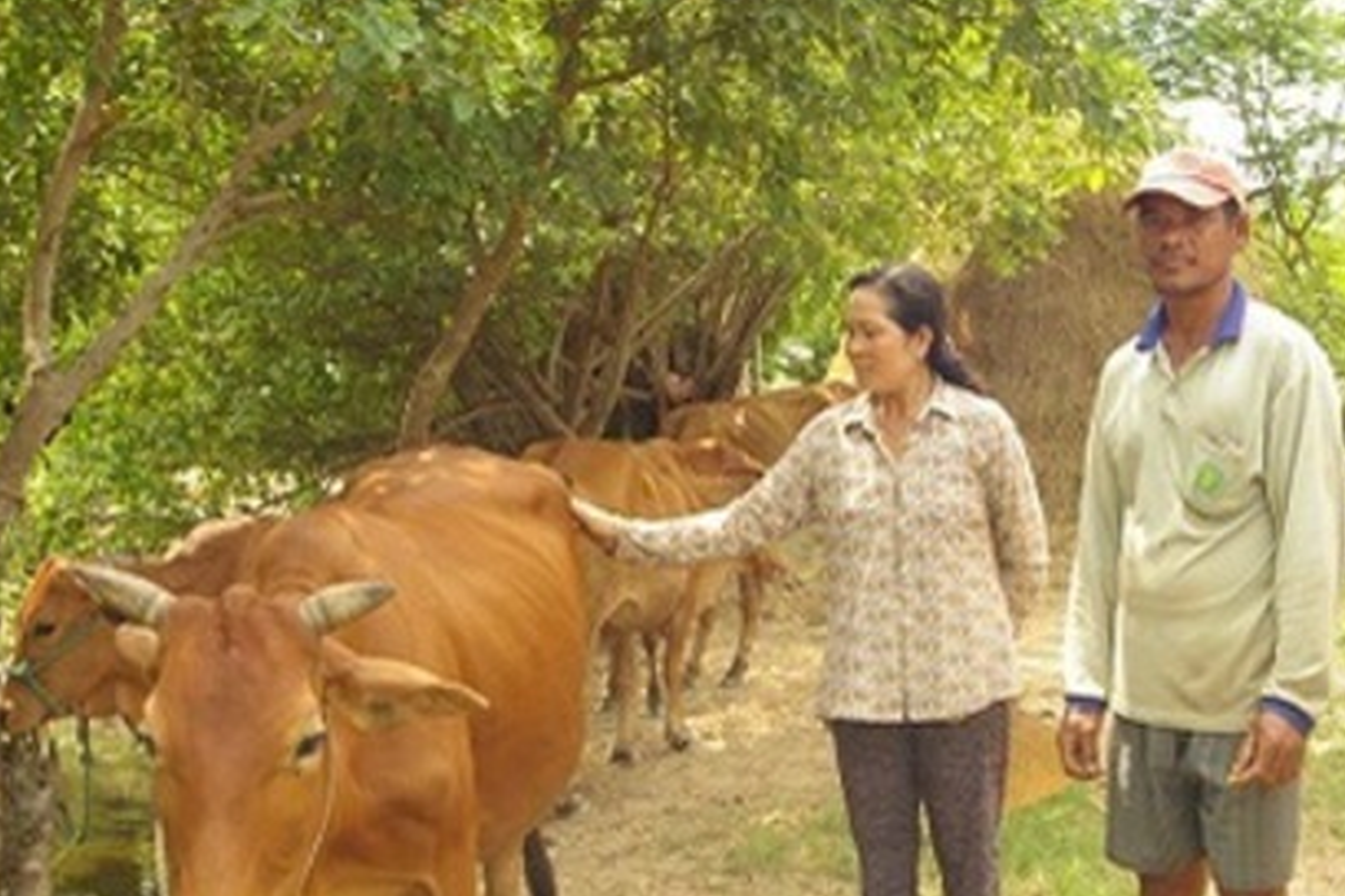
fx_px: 1980
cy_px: 557
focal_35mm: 53
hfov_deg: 37.3
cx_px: 841
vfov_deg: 25.4
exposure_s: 1/90
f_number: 6.7
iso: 200
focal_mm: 24
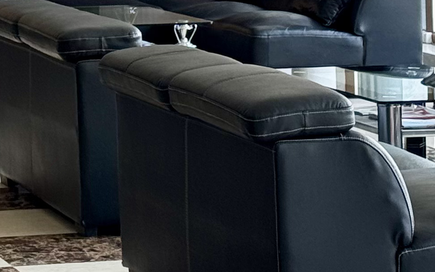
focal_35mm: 211
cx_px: -21
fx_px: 2502
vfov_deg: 6.2
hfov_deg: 9.8
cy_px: -138
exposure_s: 1/170
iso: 80
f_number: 1.78
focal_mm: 6.76
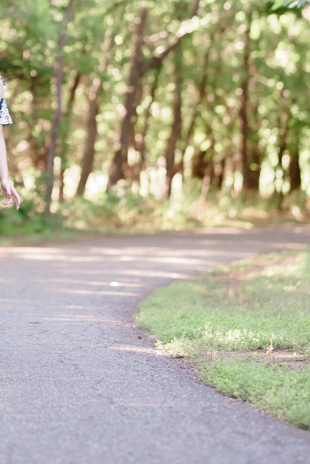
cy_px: -37
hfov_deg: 6.5
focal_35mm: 212
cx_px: -29
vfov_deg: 9.6
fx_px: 2734
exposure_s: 1/200
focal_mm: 85
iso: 400
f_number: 1.8
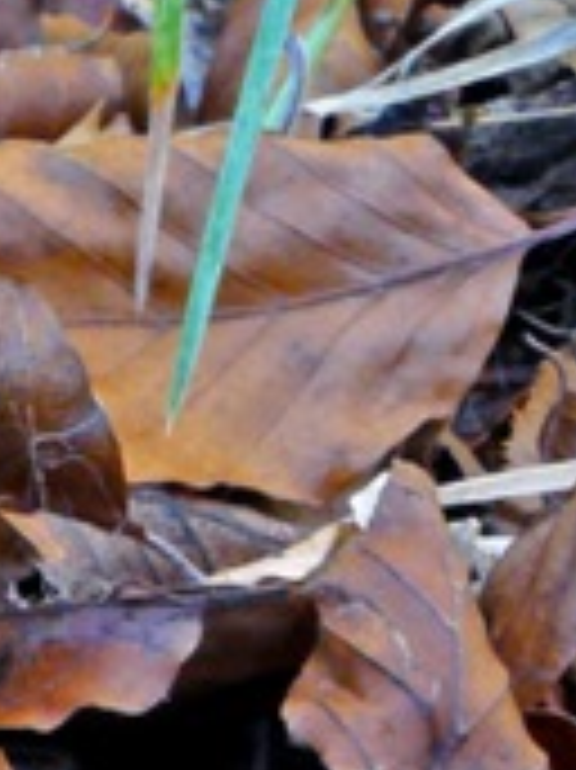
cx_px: -418
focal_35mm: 174
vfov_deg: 10.9
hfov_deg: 8.2
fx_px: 3865
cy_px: 1198
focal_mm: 7.1
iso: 100
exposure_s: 1/1.6
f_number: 8
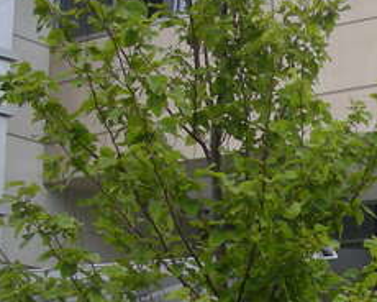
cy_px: 323
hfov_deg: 14.9
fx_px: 1328
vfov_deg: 12.7
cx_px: 574
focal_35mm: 119
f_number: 2.8
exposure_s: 1/364
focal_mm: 5.7
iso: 50
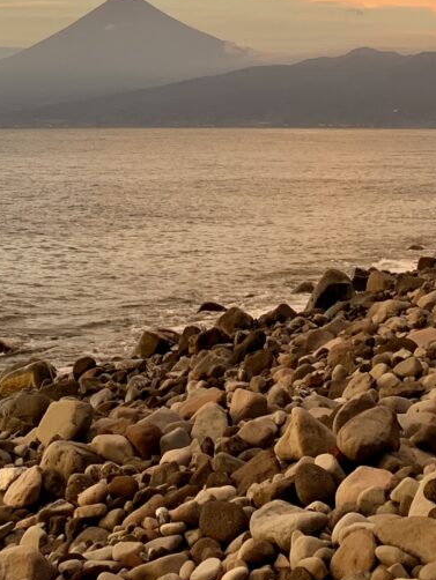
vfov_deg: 34.5
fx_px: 889
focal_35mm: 53
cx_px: 105
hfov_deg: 27.2
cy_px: 76
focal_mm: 4.25
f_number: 1.8
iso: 40
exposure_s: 1/121
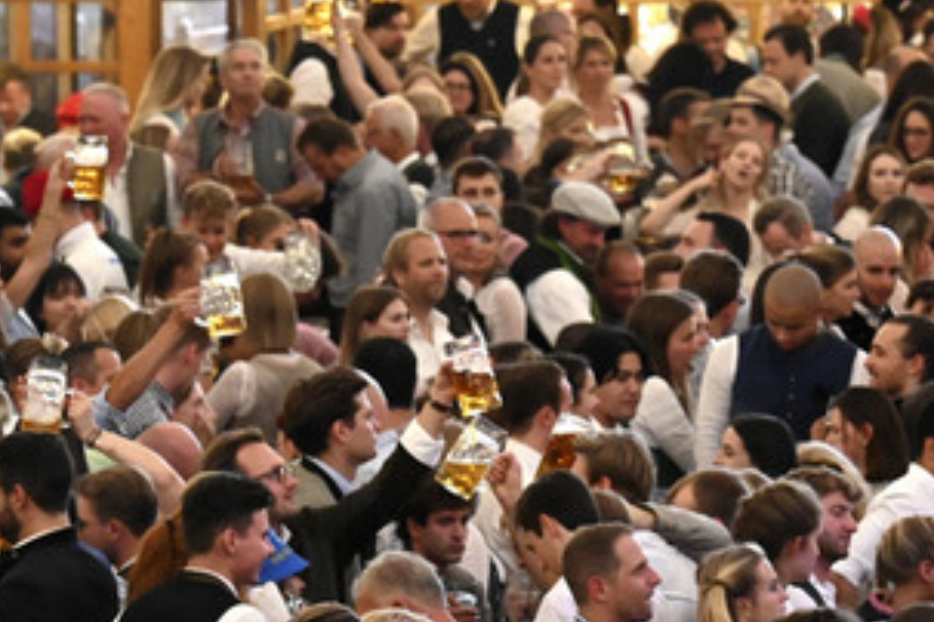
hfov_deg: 4.6
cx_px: 509
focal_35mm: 446
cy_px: 450
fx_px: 11570
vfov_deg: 3.1
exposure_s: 1/160
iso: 12800
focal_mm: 200
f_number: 6.3
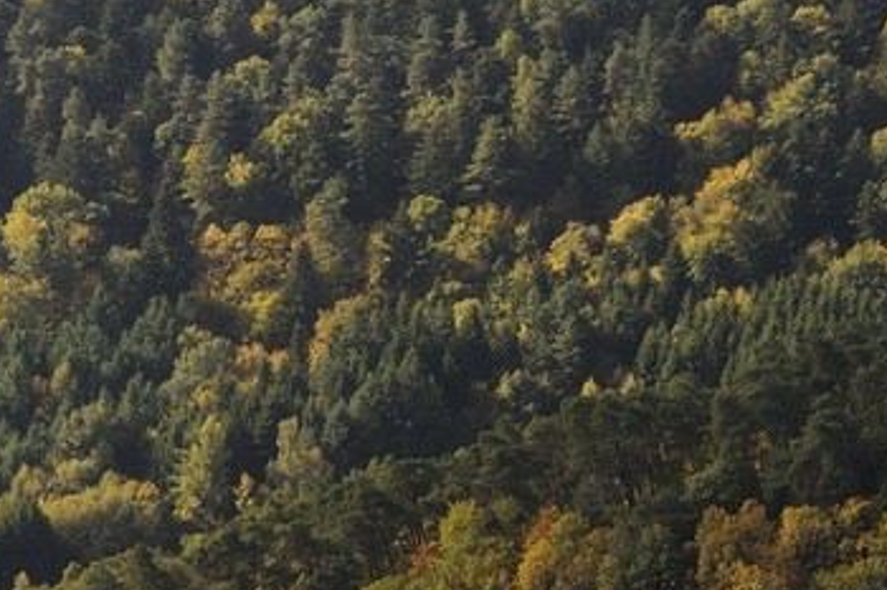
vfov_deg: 7.2
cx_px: 1951
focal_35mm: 183
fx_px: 4507
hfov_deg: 10.1
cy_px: -620
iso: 200
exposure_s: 1/640
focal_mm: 40
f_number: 4.5
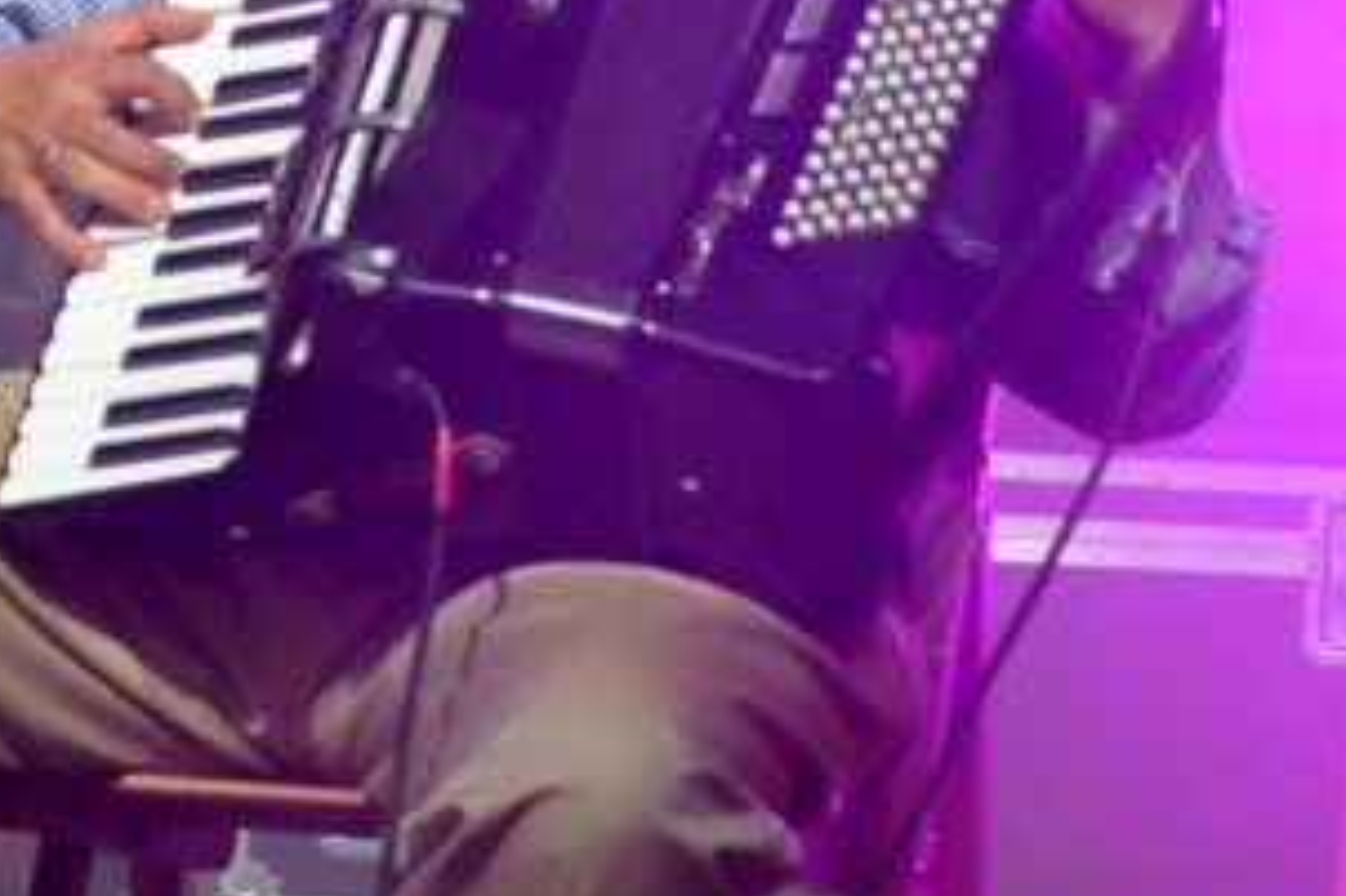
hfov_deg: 7.4
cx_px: 285
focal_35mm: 278
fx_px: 10388
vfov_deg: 4.9
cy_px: 69
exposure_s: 1/80
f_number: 5.3
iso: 3200
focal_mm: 70
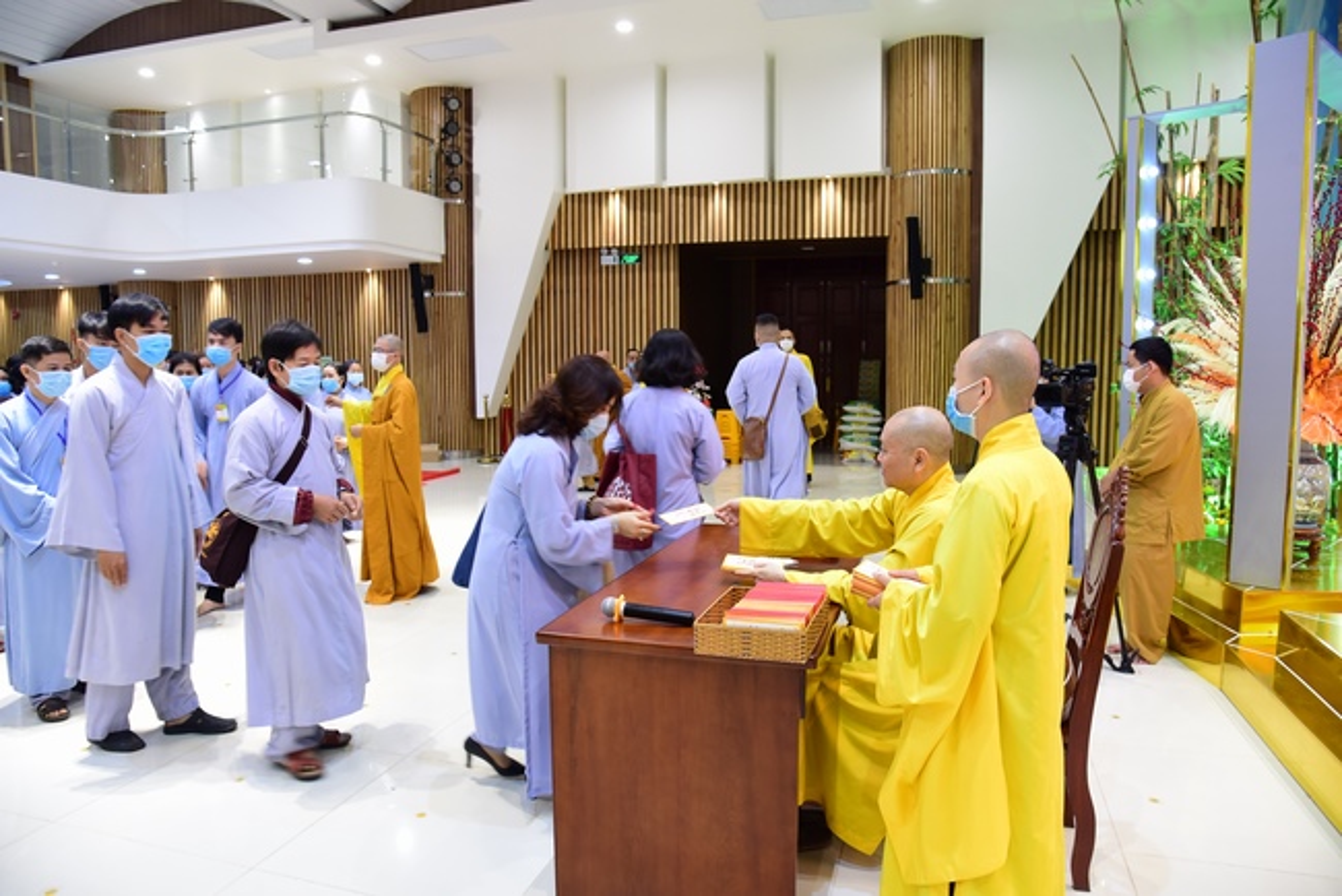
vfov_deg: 53.2
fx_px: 895
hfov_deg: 73.7
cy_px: 448
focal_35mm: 24
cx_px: 671
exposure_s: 1/30
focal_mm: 24
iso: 1000
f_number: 5
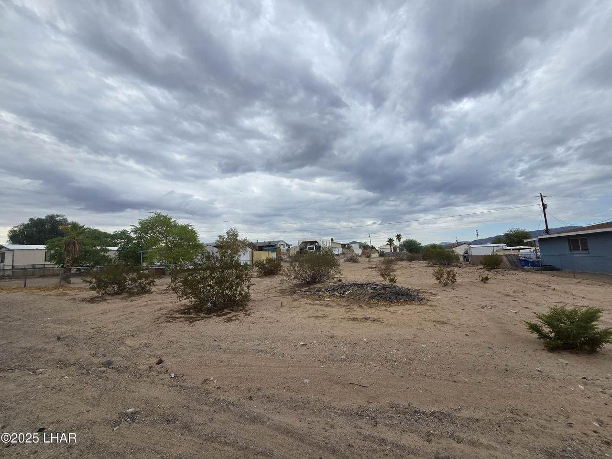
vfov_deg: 89.9
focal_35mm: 13
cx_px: 306
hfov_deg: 106.2
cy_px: 230
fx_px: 230
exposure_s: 1/1824
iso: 50
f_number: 2.2
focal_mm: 2.2
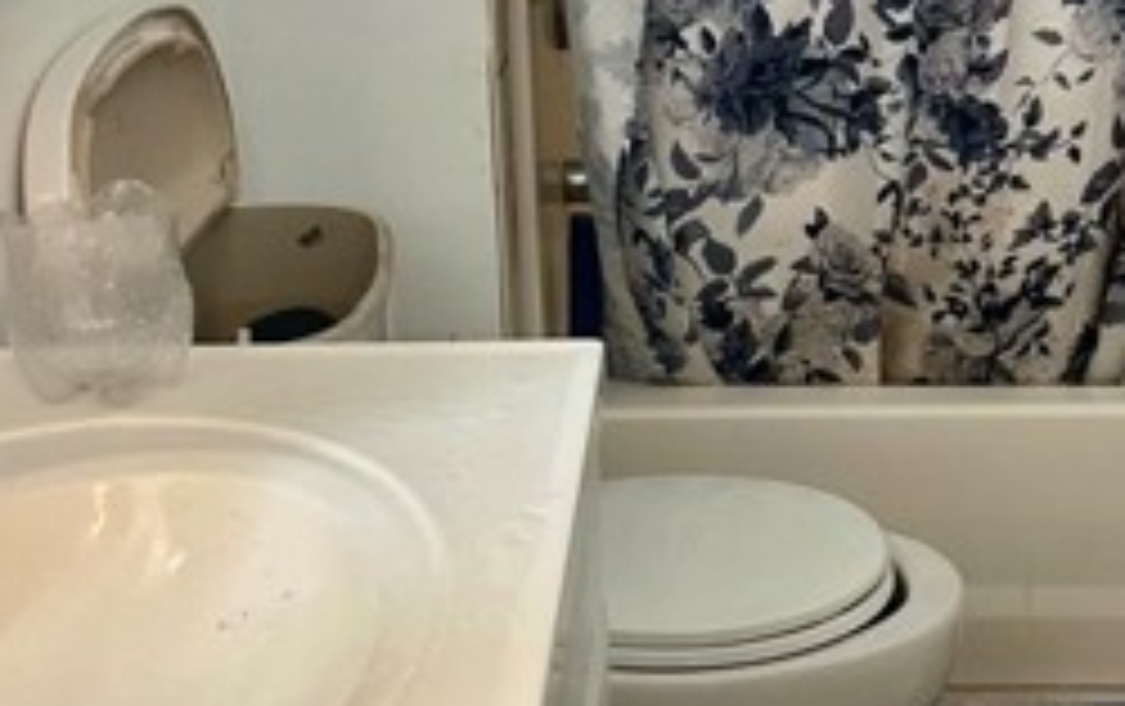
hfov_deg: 31.4
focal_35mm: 65
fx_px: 1996
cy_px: 216
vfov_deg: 20.0
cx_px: 662
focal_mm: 6.86
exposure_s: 1/60
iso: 320
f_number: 1.78
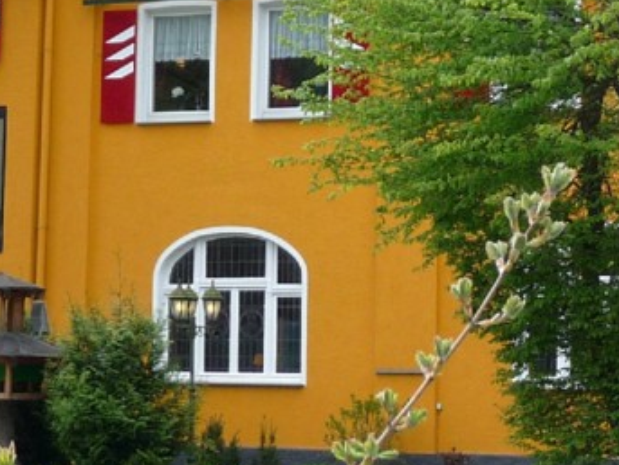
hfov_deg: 14.4
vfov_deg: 10.8
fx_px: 2452
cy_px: 72
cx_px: 422
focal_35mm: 137
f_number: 3.7
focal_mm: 6
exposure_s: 1/400
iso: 100
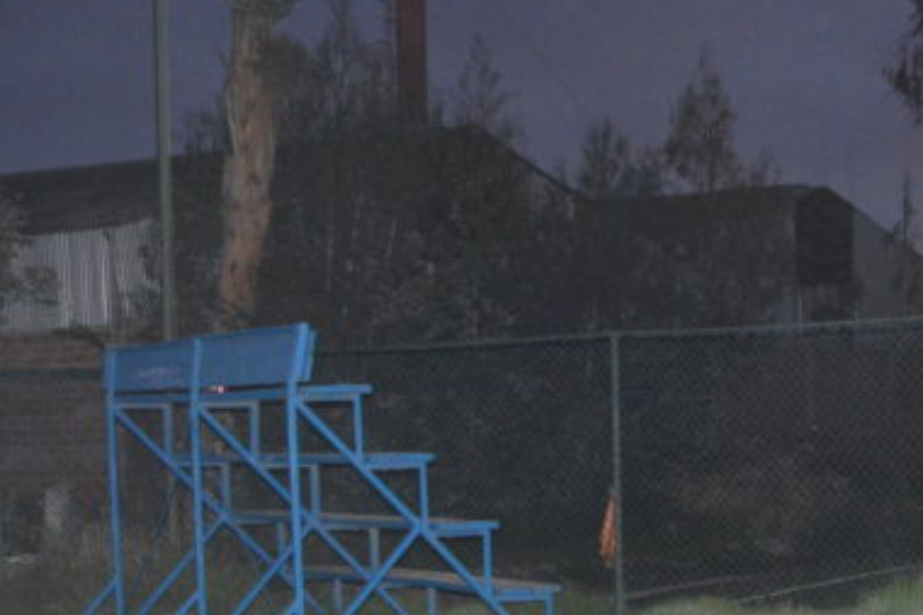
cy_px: 395
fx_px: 2332
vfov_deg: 15.0
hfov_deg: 22.1
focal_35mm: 91
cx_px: 738
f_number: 4.5
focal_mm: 30
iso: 3200
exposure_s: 1/60
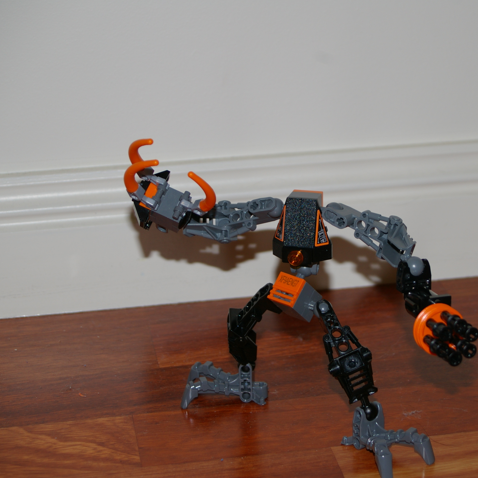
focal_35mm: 96
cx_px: 306
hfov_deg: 18.1
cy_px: 239
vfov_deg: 18.1
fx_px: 1500
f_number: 5.6
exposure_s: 1/60
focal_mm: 50
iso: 200
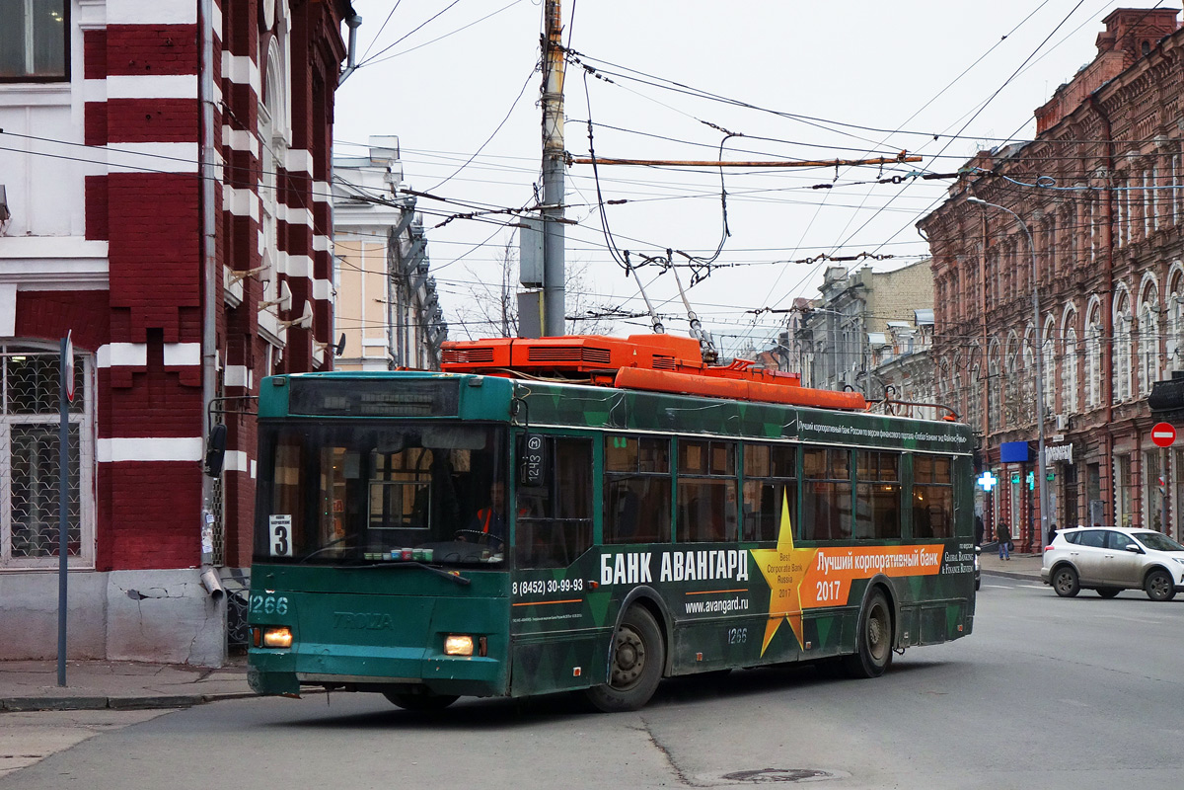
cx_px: 592
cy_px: 395
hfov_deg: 29.2
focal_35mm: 69
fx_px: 2269
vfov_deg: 19.7
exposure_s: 1/500
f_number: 4
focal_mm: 25.63
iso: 500
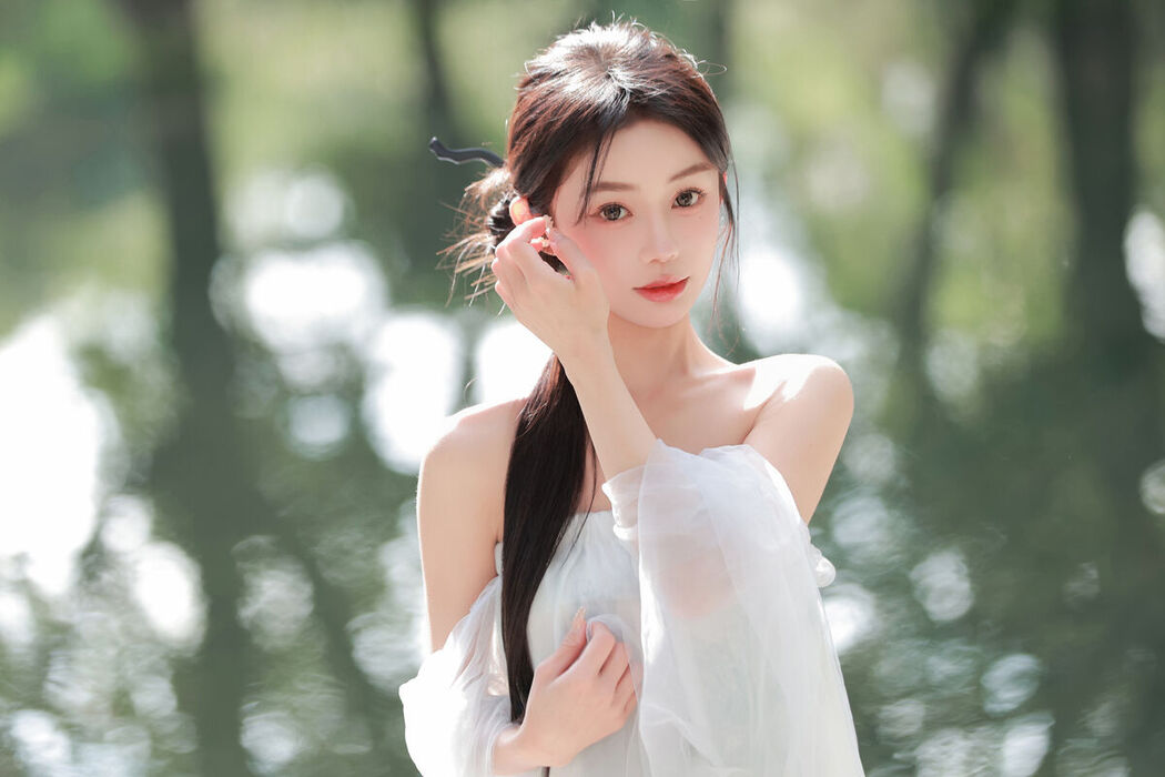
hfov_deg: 14.4
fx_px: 4595
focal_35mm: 142
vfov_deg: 9.7
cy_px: 388
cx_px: 582
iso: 500
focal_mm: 142
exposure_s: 1/640
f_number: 2.8
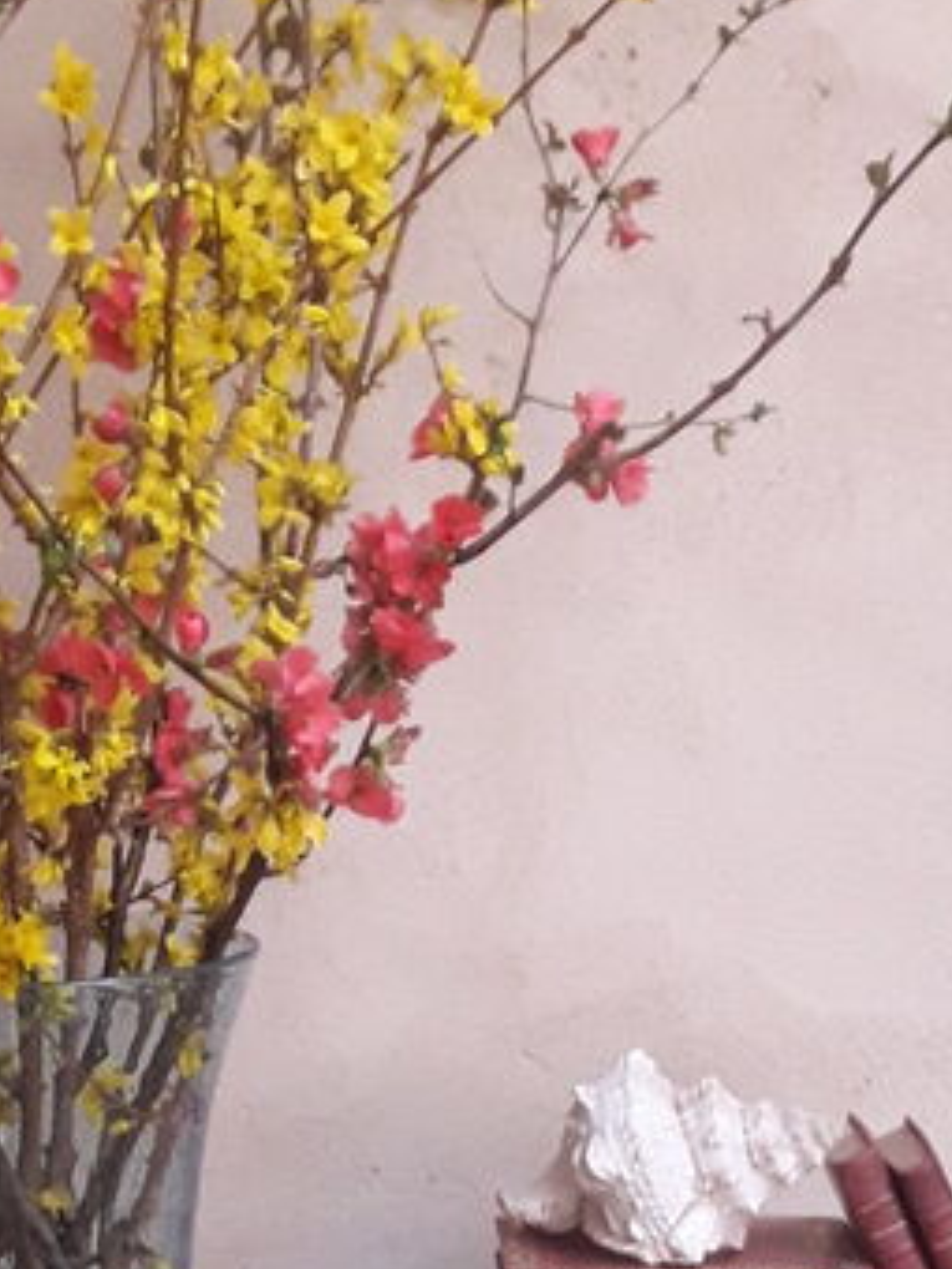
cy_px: 1248
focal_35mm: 88
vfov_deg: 21.5
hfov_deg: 16.7
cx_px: 325
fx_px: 3227
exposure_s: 1/17
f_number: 1.9
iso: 200
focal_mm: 3.7
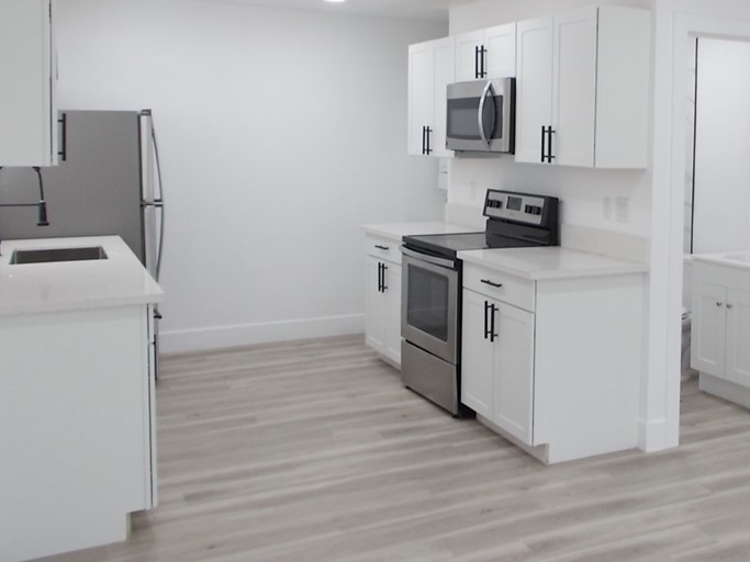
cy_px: 195
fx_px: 845
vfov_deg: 36.5
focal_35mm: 39
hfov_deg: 46.5
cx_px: 546
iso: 125
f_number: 3.2
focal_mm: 4.6
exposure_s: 1/25
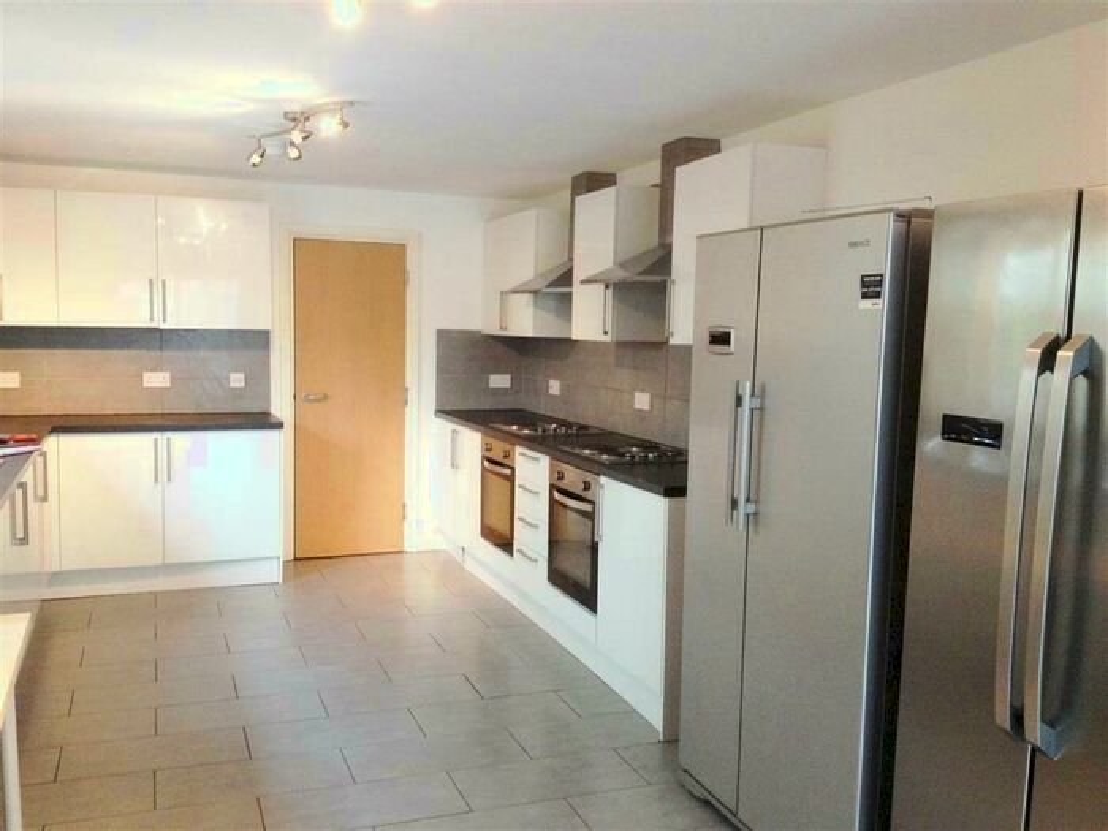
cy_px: 416
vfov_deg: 40.7
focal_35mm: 35
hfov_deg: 52.6
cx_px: 554
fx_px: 1120
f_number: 2.4
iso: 200
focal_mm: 4.28
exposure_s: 1/20
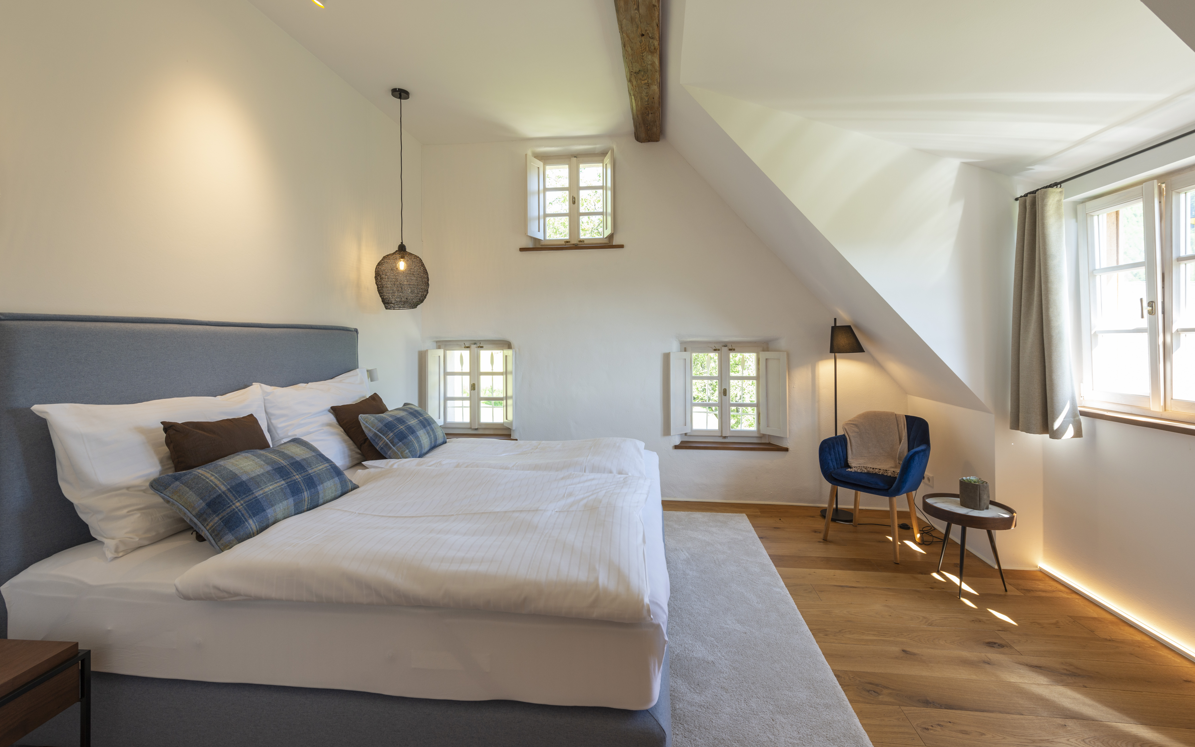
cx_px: 599
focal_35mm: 15
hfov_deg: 101.5
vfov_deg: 74.5
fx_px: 489
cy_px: 329
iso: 200
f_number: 8
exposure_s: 1/15
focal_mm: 14
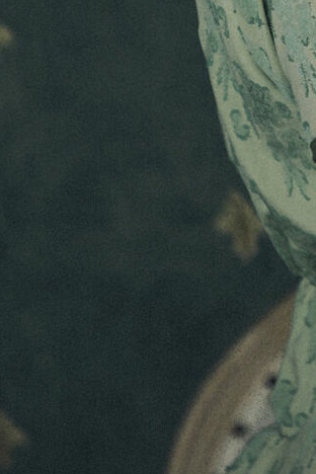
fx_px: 3370
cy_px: -187
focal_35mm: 256
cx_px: 453
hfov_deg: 5.3
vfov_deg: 7.9
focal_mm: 78
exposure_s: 1/80
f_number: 4
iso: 800
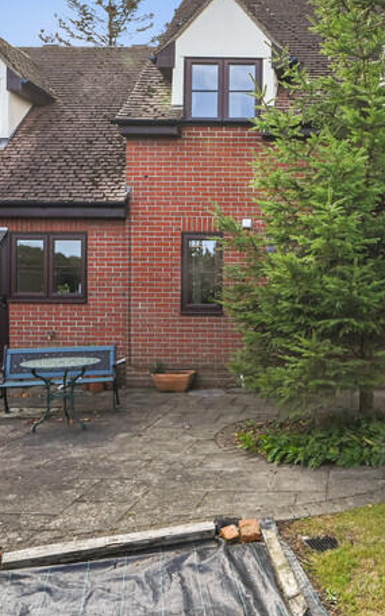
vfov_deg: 59.6
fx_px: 537
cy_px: 295
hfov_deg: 36.7
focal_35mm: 32
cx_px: 354
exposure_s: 1/400
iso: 500
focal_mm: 14
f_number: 8
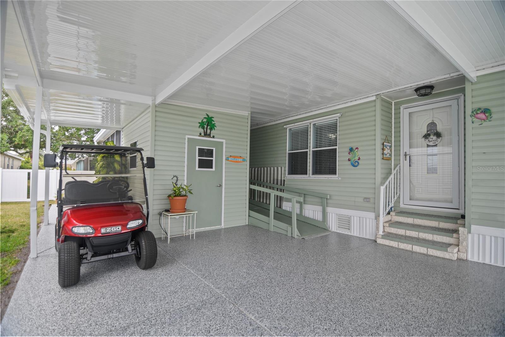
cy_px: 168
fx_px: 224
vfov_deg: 73.7
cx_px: 252
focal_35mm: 16
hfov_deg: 96.7
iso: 100
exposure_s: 1/80
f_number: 2.8
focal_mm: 11
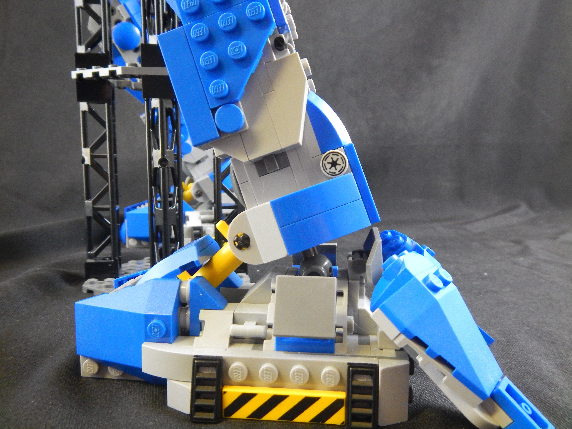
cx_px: 286
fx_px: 545
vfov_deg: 42.9
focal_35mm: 33
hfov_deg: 55.4
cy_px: 214
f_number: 3.9
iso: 800
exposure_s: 1/6
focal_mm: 5.9
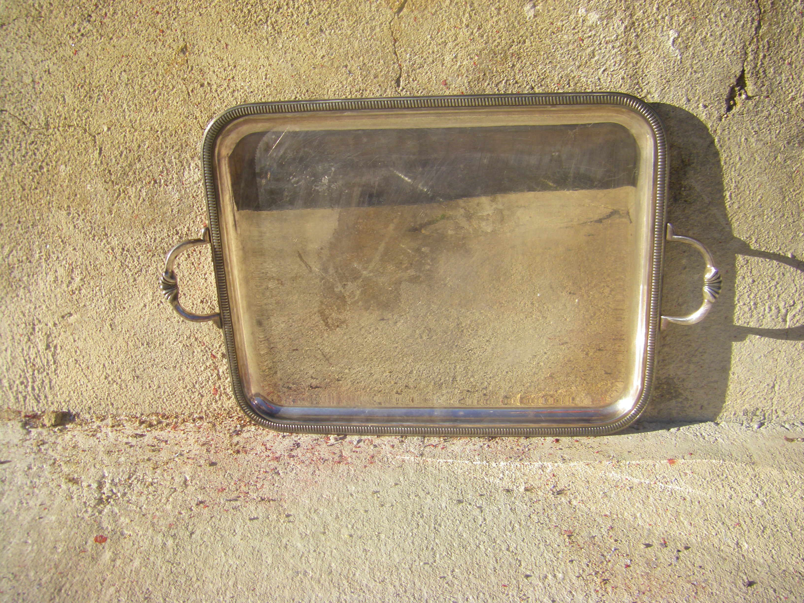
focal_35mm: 38
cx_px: 402
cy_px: 302
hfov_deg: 49.0
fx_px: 883
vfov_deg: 37.7
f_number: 7
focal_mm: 6.3
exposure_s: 1/125
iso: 64
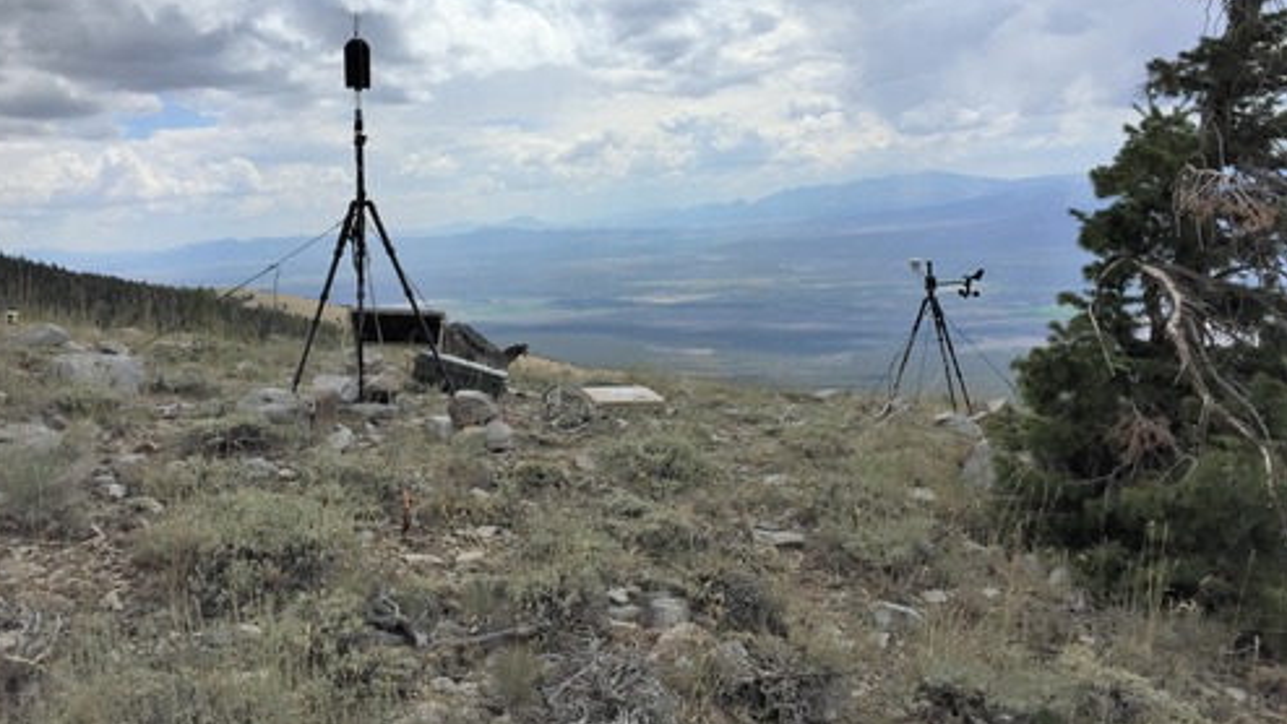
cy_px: 267
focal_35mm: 32
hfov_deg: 61.0
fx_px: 1092
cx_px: 638
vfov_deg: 36.5
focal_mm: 4.15
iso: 32
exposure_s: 1/4405
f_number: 2.2
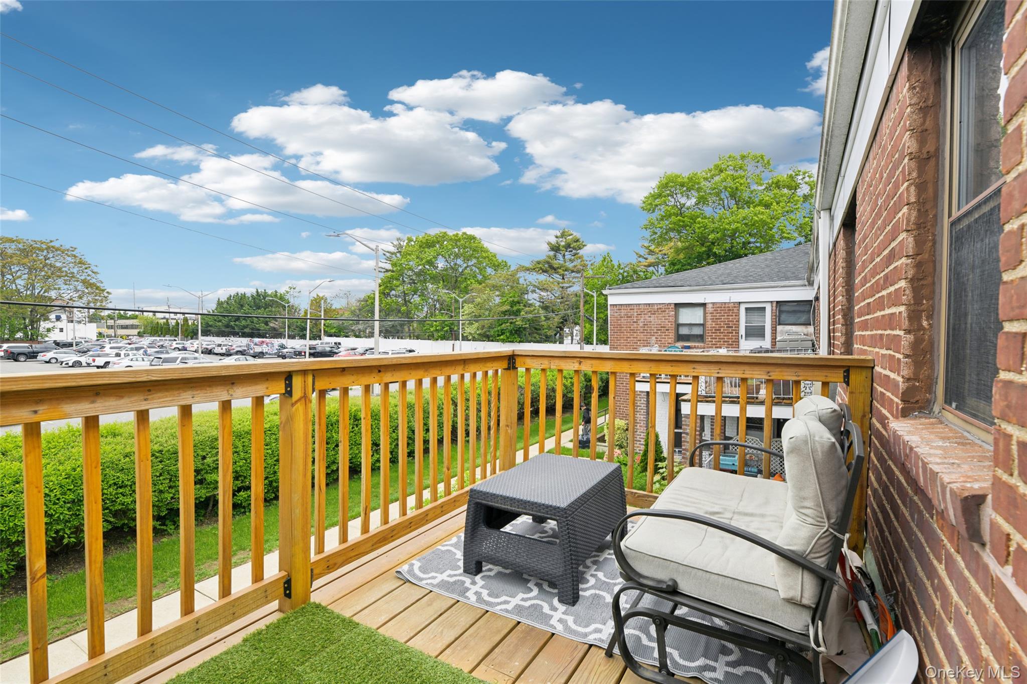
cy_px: 342
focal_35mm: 16
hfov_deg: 96.7
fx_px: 456
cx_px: 514
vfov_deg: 73.7
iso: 200
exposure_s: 1/320
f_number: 8
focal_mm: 16
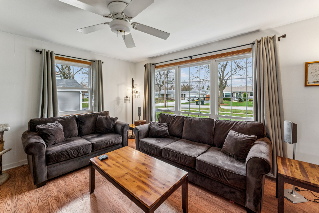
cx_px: 160
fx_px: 124
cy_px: 106
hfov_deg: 104.2
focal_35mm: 14
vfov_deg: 81.2
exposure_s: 1/15
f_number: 13
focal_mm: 14
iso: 400
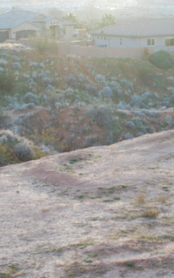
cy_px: 147
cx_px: 208
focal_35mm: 106
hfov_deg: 12.1
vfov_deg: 19.6
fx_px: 804
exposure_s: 1/100
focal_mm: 35
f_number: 5
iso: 200
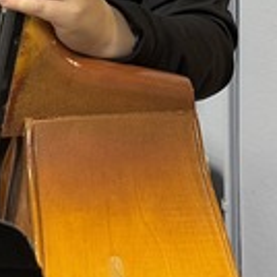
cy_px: -41
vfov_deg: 10.6
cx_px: 12
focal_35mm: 162
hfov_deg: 10.7
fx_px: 1467
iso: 160
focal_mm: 6.76
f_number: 1.78
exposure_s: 1/60
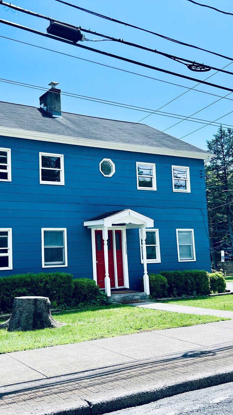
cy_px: 207
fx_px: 417
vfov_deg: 52.8
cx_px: 67
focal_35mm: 38
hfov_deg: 30.8
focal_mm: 5.7
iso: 50
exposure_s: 1/4115
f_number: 1.5
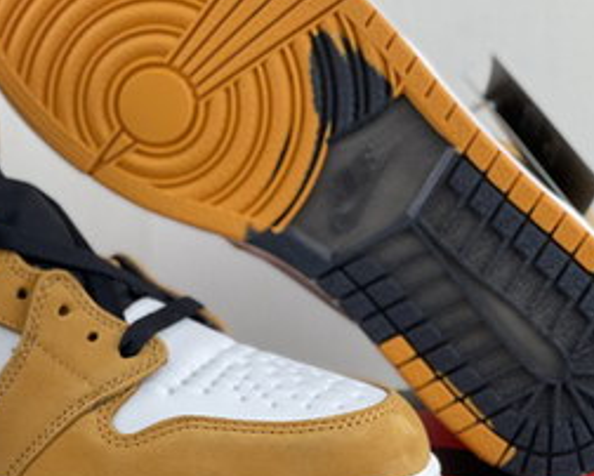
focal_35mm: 124
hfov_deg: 15.4
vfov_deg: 12.5
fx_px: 2182
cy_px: 272
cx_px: 106
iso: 125
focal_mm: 7.5
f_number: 2.2
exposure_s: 1/100
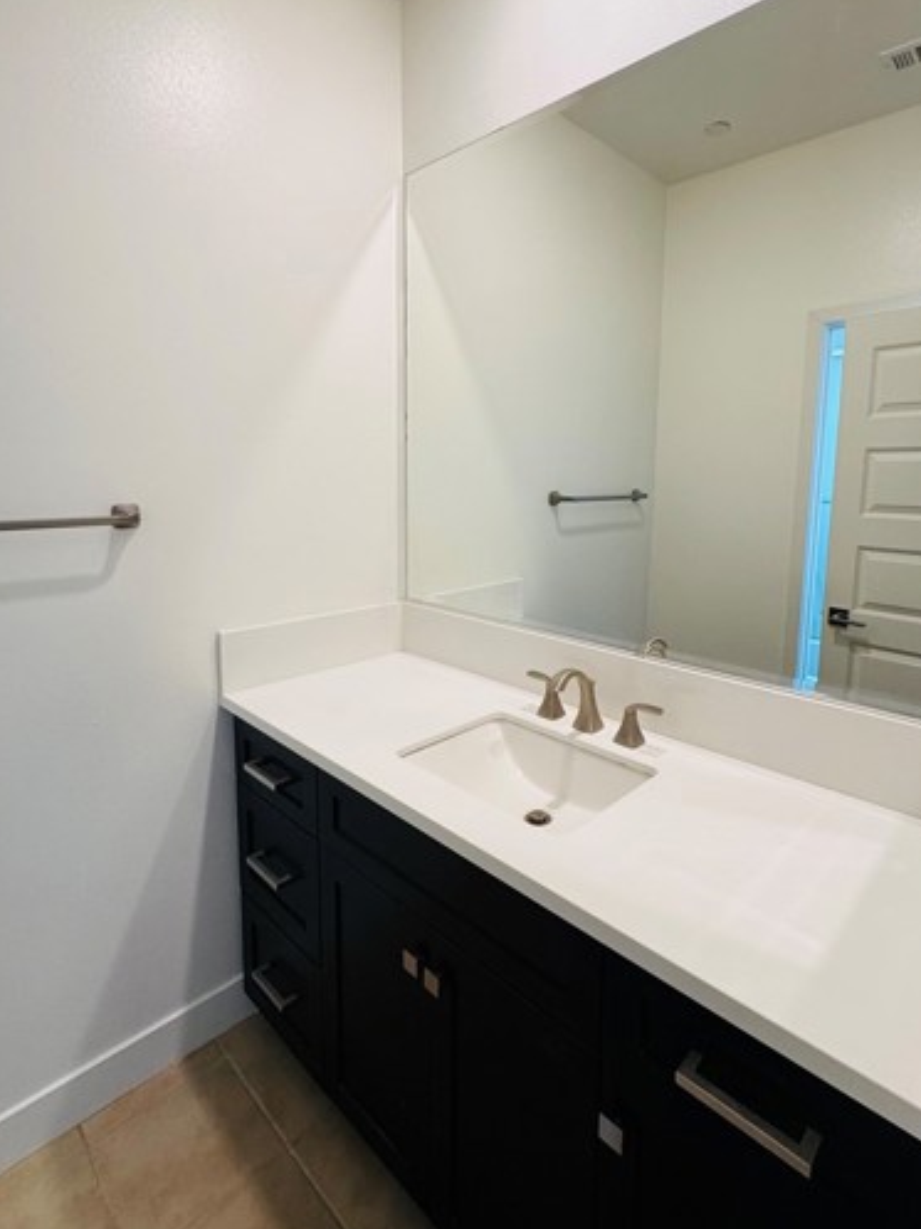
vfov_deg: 87.4
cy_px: 545
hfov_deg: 71.5
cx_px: 484
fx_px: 639
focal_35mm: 18
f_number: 2.2
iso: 200
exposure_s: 1/120
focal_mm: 2.22
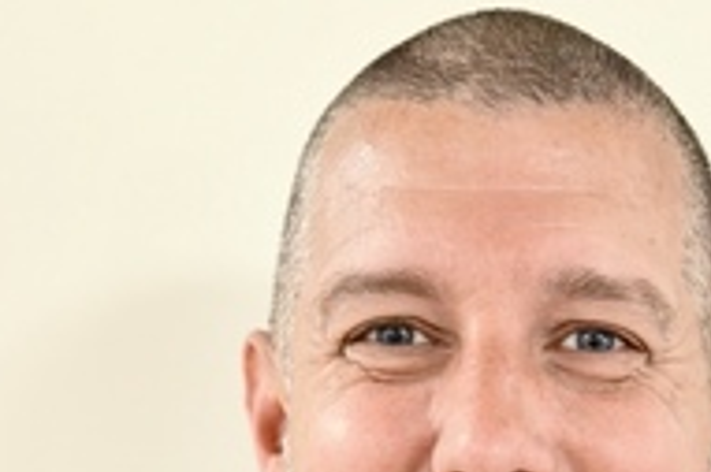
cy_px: 806
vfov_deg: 10.0
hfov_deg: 15.6
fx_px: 2585
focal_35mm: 131
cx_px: 486
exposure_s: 1/60
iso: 320
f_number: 1.78
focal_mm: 6.86
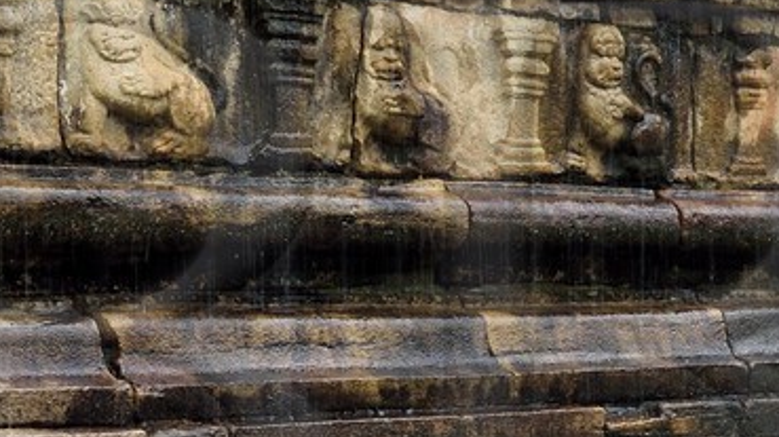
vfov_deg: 11.1
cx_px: 391
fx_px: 2250
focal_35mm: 109
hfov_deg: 19.6
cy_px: 353
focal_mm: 24
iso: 800
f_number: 5.6
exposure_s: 1/80
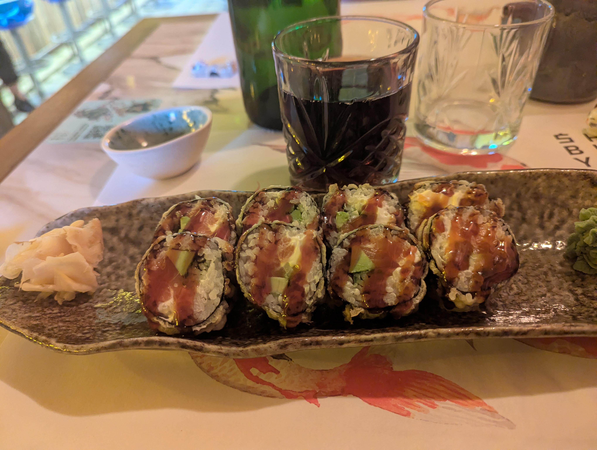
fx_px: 414
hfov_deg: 71.5
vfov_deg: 56.9
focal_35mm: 24
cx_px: 298
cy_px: 225
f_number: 1.85
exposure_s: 1/50
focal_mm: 6.81
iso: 1135
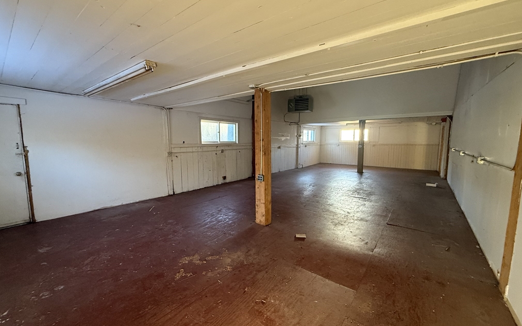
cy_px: 164
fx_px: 213
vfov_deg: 74.8
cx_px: 260
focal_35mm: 15
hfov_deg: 101.5
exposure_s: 1/76
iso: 320
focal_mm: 2.22
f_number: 2.2
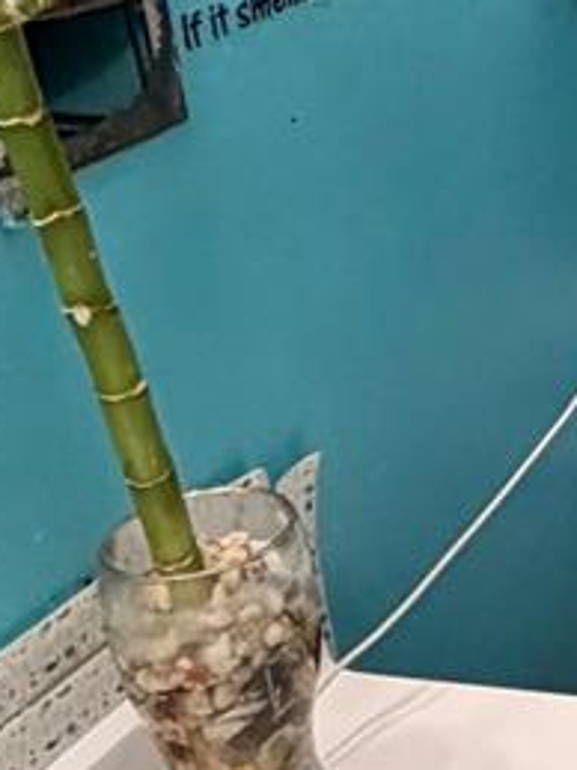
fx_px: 1846
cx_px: 1362
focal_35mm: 83
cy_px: 190
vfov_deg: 23.3
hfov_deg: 13.4
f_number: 2.2
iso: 250
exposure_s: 1/120
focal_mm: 2.22
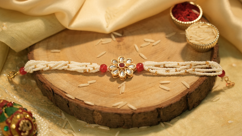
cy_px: 69
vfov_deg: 10.9
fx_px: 712
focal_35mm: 111
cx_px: 120
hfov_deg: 19.3
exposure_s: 1/125
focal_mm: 105
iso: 1000
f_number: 4.5
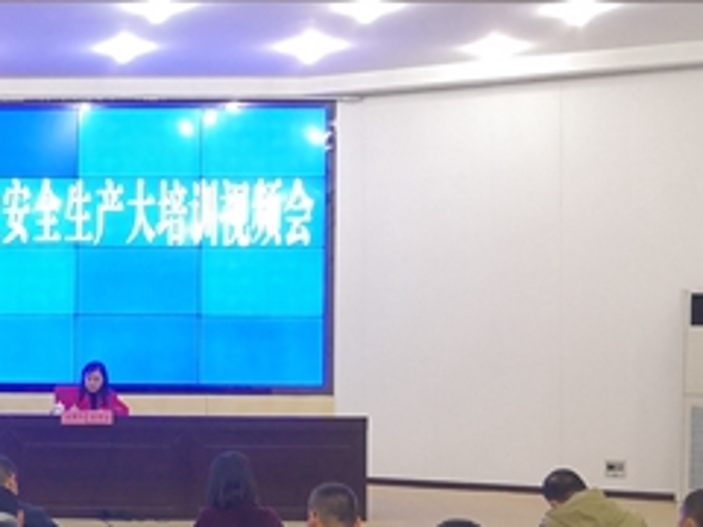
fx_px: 1462
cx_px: -94
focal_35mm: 72
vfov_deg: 20.4
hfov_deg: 24.9
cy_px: 322
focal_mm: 3.95
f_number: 1.8
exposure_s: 1/50
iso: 250
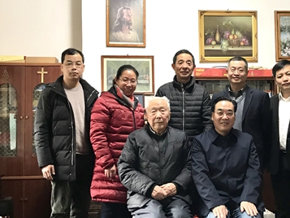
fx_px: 394
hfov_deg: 39.8
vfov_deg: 30.9
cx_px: 198
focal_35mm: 47
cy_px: 116
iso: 64
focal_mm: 3.99
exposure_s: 1/17
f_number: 1.8
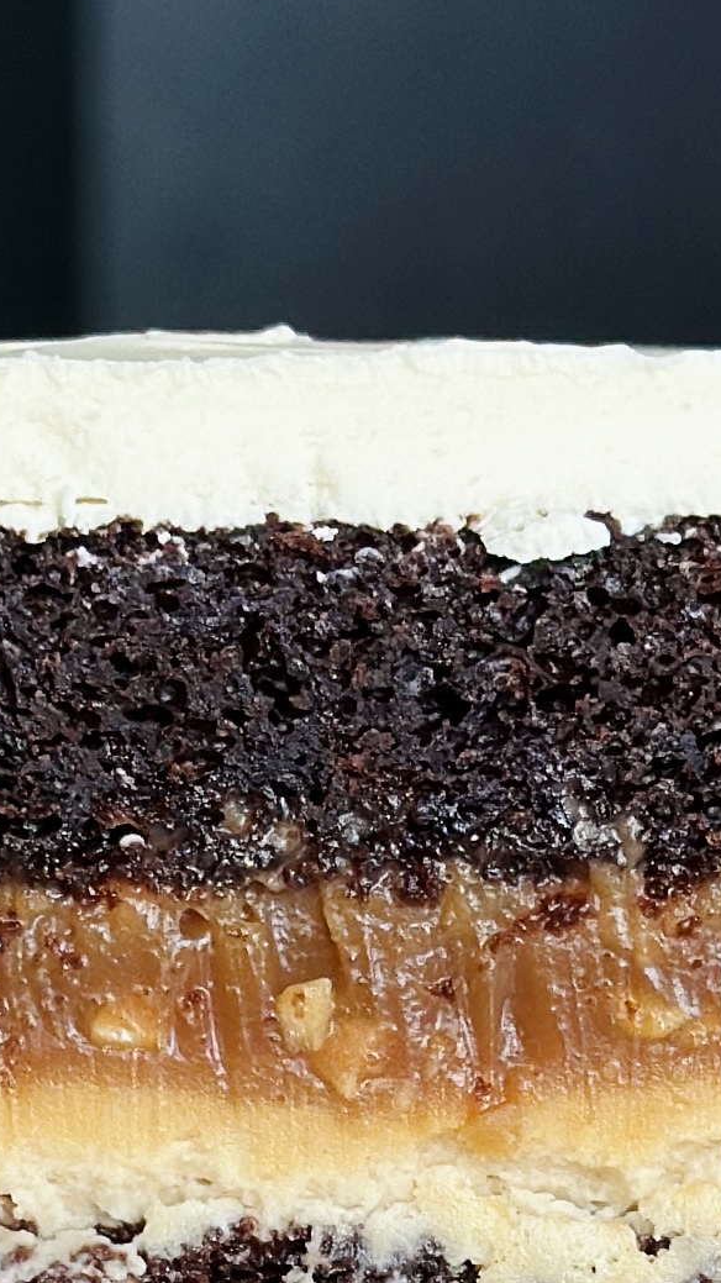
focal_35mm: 203
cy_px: 1679
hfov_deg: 6.0
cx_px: 388
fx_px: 6903
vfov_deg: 10.4
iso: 80
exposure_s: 1/489
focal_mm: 6.86
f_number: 1.78
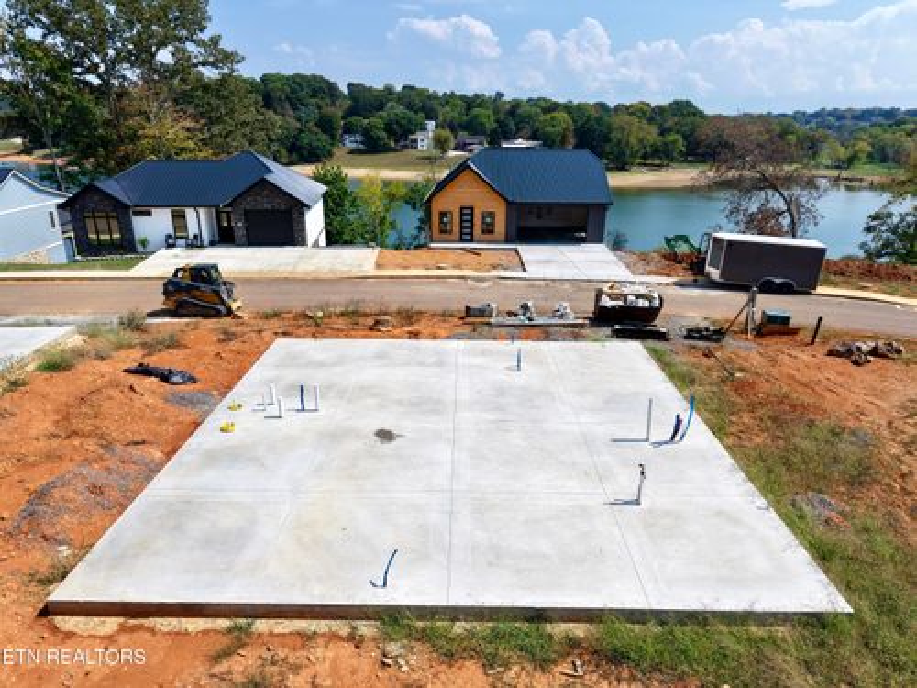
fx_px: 636
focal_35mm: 24
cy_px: 344
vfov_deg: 56.8
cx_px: 458
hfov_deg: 71.6
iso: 120
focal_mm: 8.67
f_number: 1.8
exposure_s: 1/3200
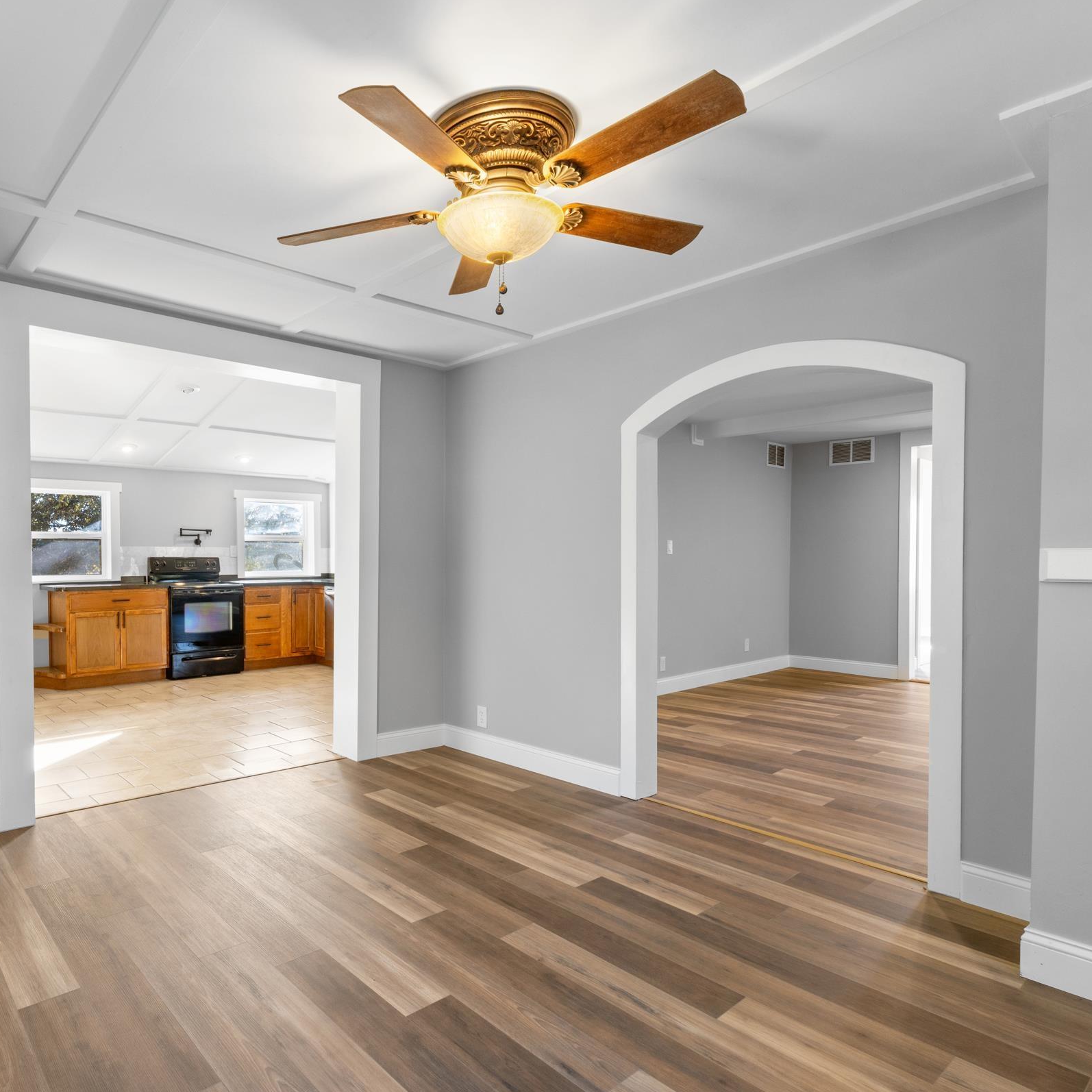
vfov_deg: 74.8
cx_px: 388
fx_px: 714
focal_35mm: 20
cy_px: 546
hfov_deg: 73.1
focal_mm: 10
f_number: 9
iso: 200
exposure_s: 1/1.67
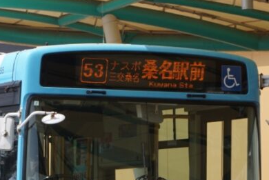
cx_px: -29
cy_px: 183
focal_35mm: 295
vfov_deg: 4.7
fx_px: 2209
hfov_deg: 6.9
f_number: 13
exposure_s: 1/100
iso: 100
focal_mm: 75
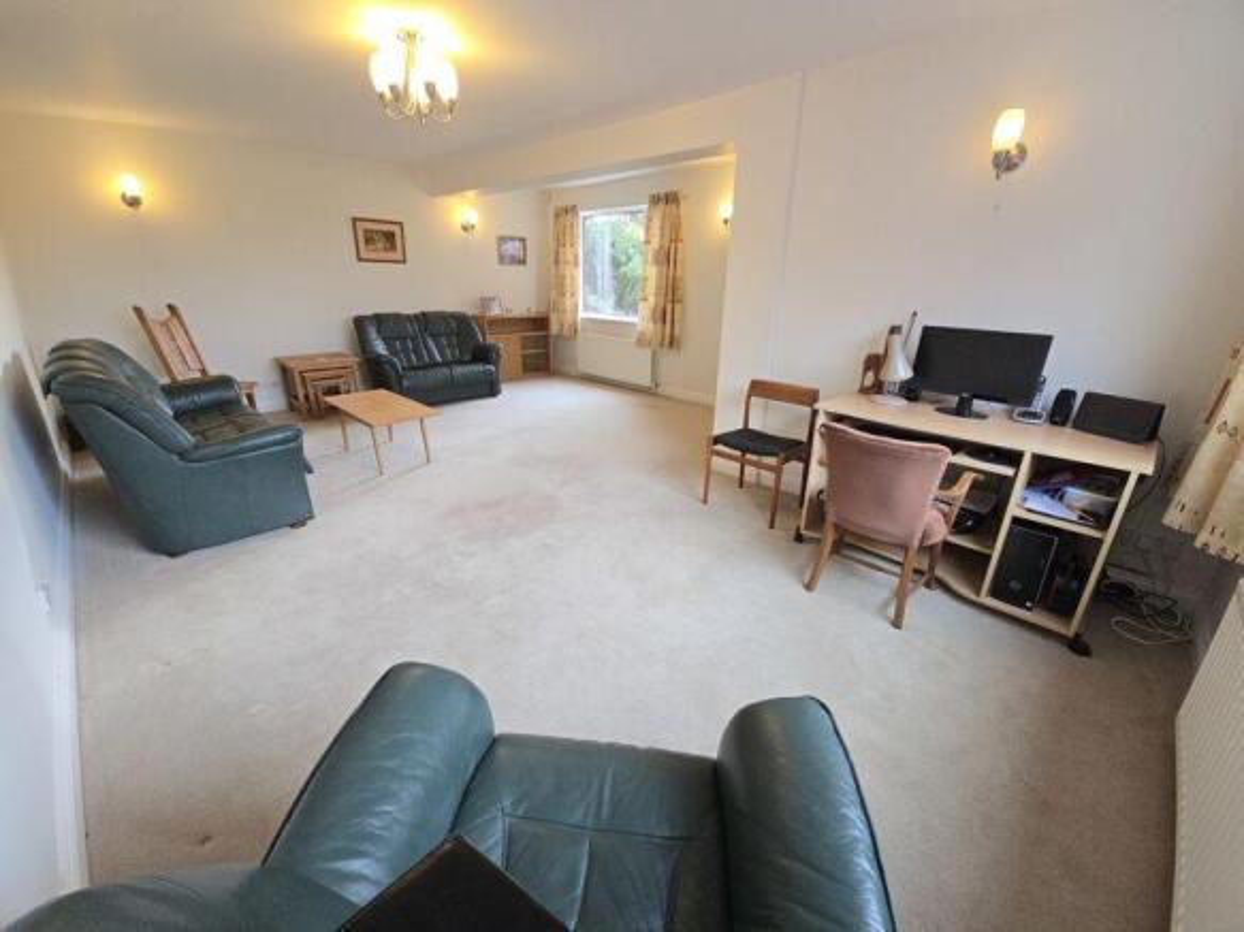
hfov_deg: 106.2
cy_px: 466
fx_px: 467
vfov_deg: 89.9
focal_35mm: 13
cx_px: 622
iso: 125
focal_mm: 2.2
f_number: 2.2
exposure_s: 1/50
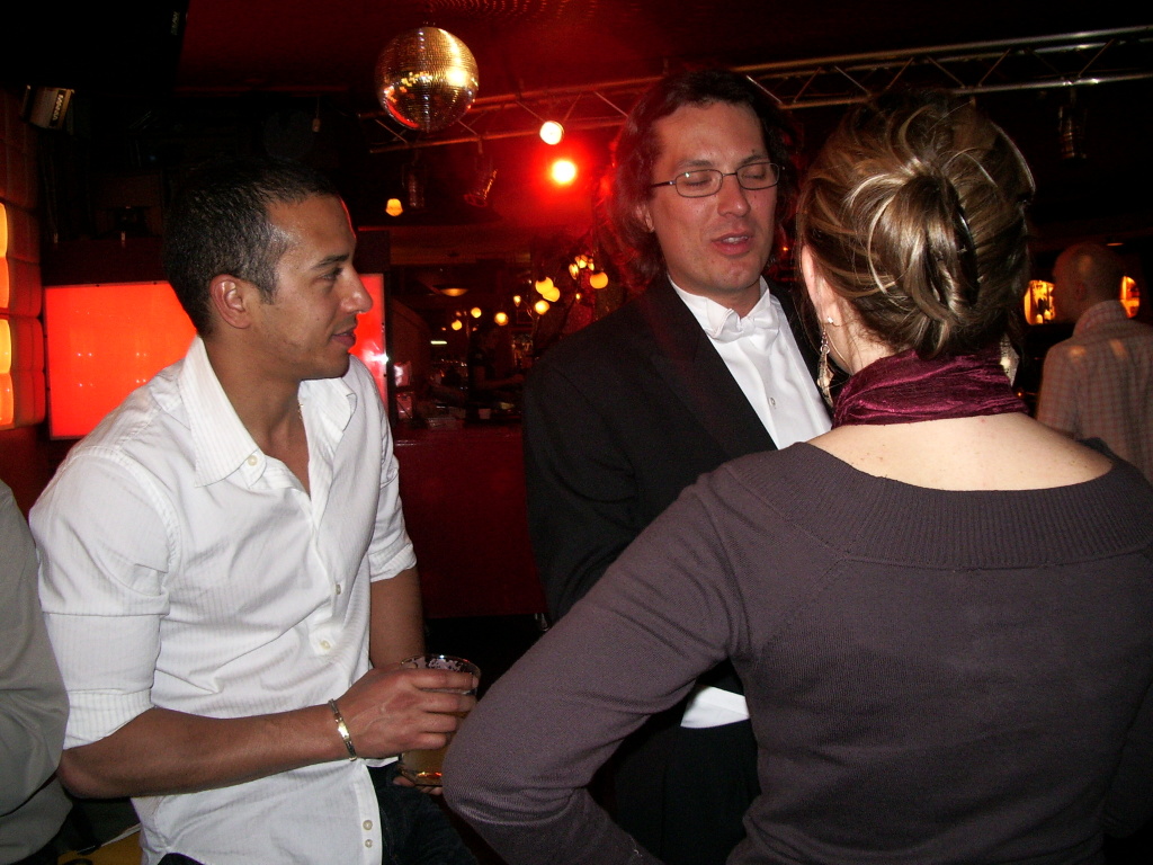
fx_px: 1166
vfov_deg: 40.7
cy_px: 432
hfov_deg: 52.6
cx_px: 576
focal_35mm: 35
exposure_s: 1/15
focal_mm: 5.8
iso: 200
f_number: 2.6
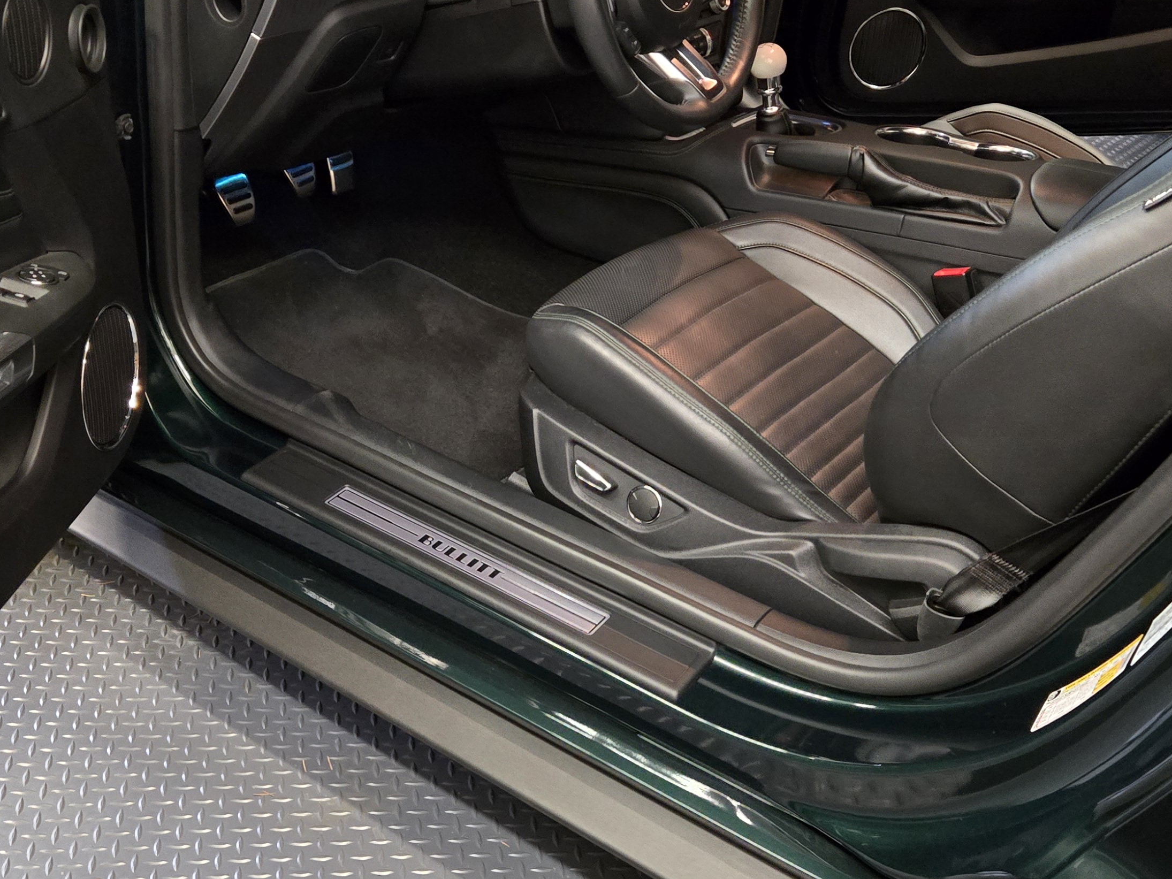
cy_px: 437
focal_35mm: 42
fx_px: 1422
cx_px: 527
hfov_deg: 44.7
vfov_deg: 34.4
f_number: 1.8
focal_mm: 5.4
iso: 1600
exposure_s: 1/60
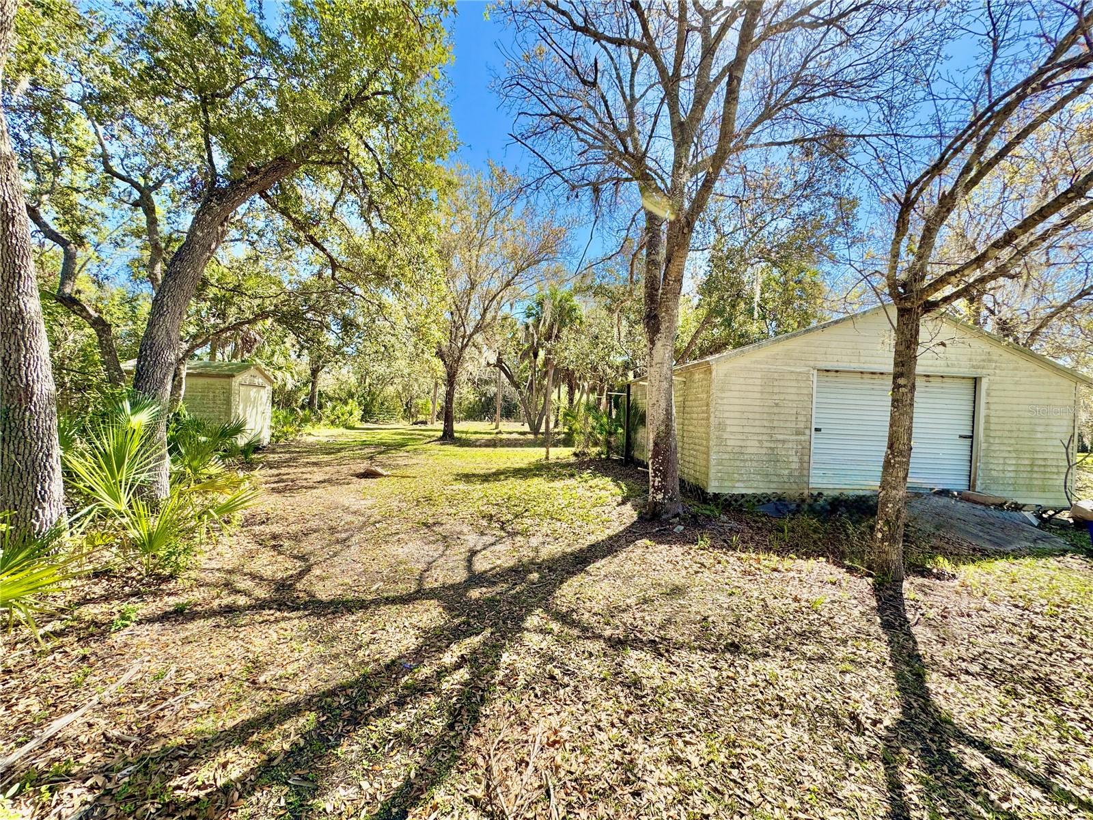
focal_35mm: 14
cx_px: 546
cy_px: 410
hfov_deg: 102.1
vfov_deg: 85.7
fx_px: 442
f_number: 2.2
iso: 40
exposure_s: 1/631
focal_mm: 2.22
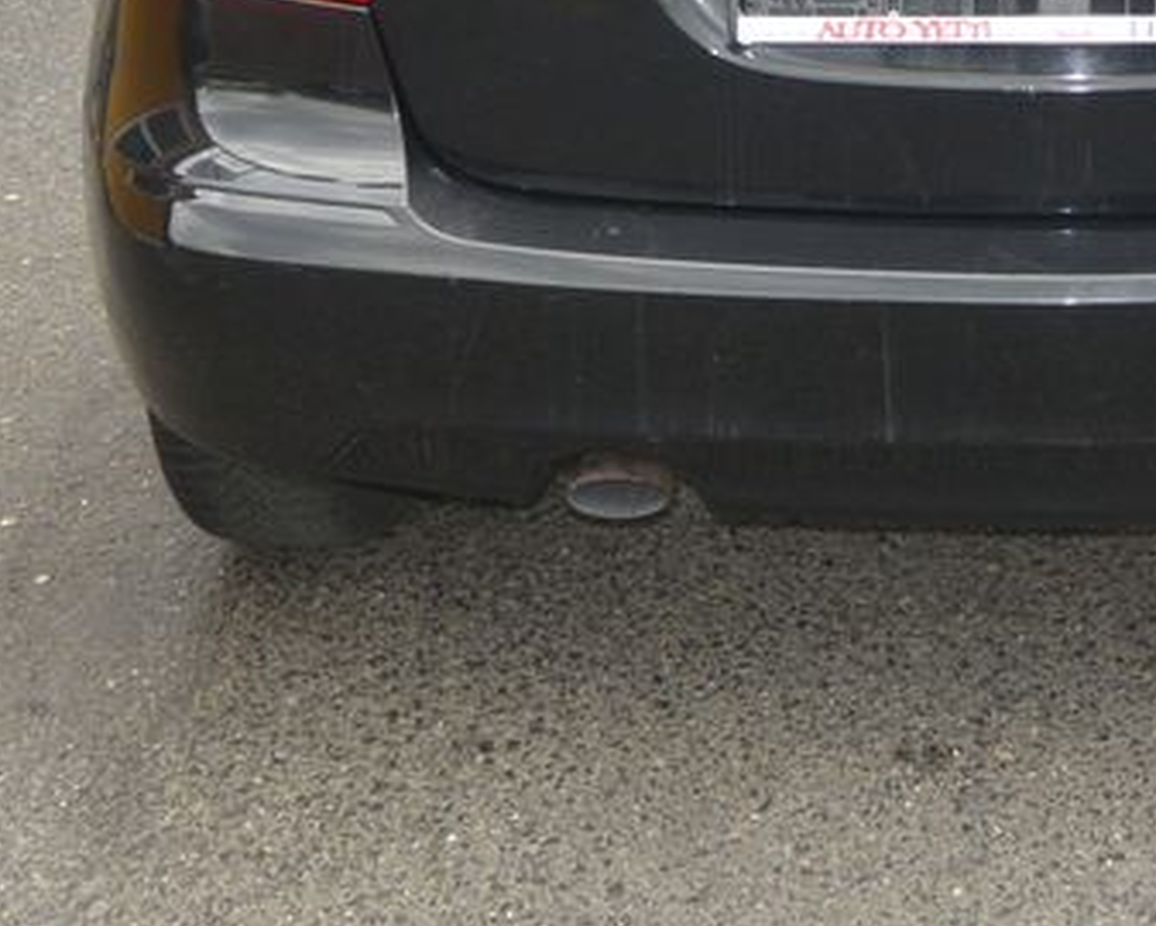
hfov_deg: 23.9
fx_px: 2636
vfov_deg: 19.1
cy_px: -115
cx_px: 1098
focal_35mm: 77
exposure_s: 1/250
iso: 160
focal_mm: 10
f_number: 3.5
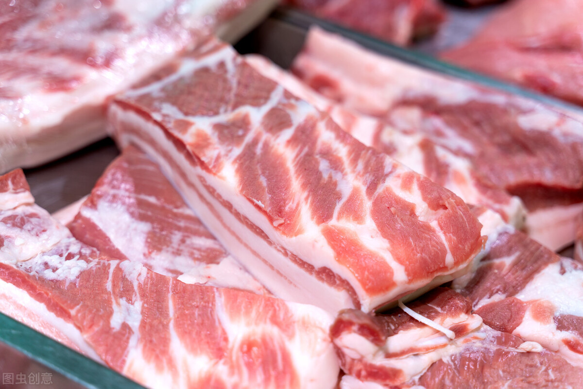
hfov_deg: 27.0
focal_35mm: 75
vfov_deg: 18.2
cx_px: 292
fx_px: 1215
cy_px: 194
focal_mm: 75
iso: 200
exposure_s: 1/50
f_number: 3.5
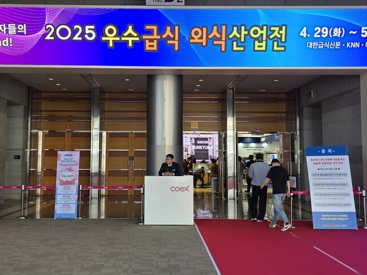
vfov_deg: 31.5
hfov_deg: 41.2
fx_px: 488
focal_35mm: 46
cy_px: 119
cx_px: 159
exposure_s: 1/120
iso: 32
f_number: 1.7
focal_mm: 6.3
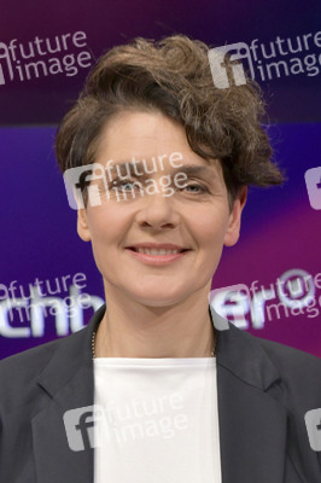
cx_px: 160
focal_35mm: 52
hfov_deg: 25.9
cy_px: 242
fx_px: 697
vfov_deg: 38.2
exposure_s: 1/250
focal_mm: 52
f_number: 5
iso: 1600
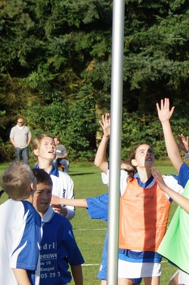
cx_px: 161
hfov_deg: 10.2
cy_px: 125
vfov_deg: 15.4
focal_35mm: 133
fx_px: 1050
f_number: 5
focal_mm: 40
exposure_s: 1/500
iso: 100
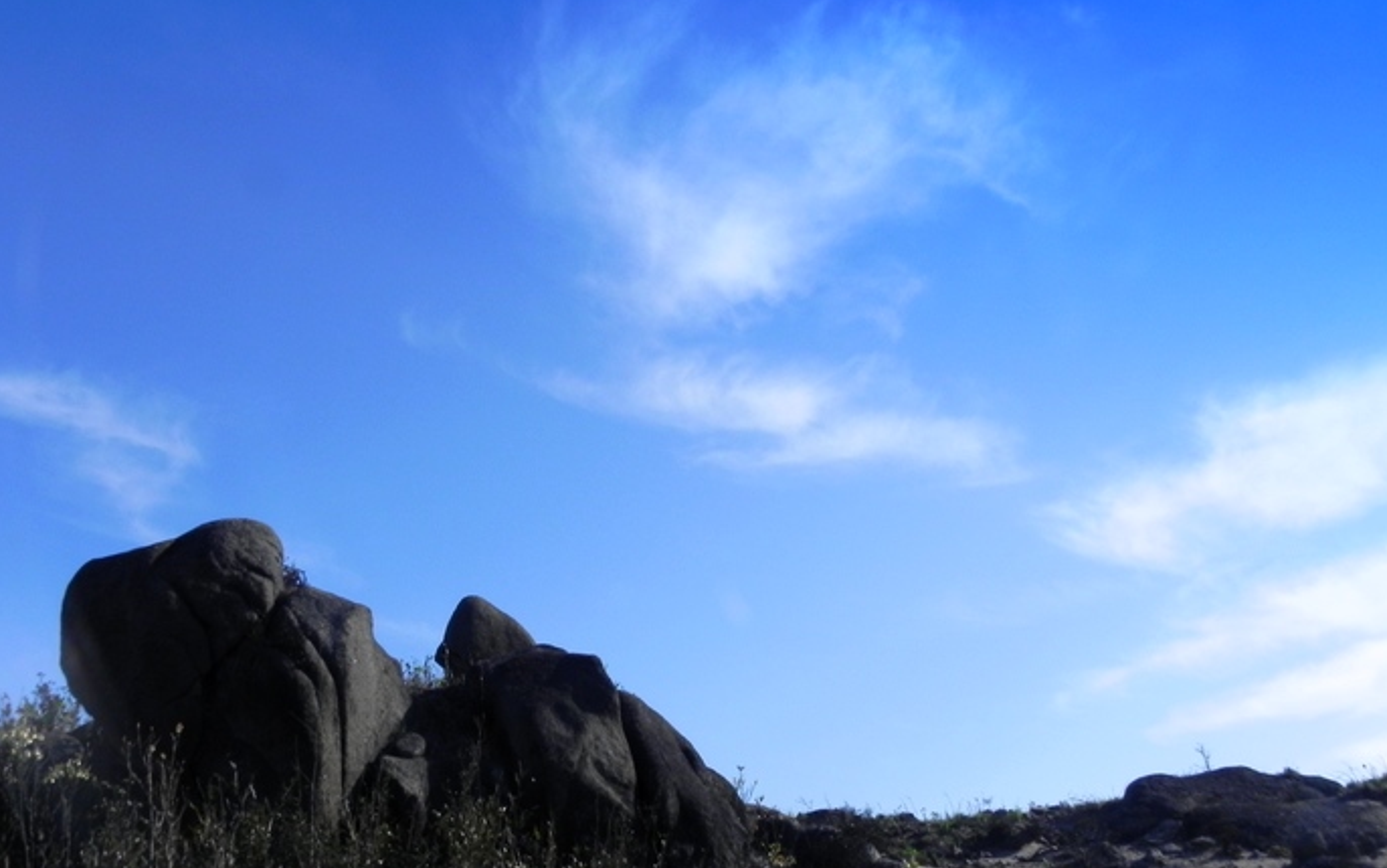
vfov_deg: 32.0
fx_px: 1512
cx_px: 700
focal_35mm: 40
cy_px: 392
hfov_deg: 49.3
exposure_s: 1/450
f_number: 8
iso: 160
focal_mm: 6.6
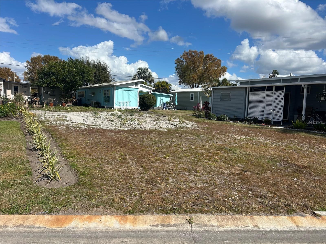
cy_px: 122
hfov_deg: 67.3
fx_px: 245
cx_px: 163
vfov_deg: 53.1
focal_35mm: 26
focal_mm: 5.7
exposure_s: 1/6211
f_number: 1.5
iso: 50
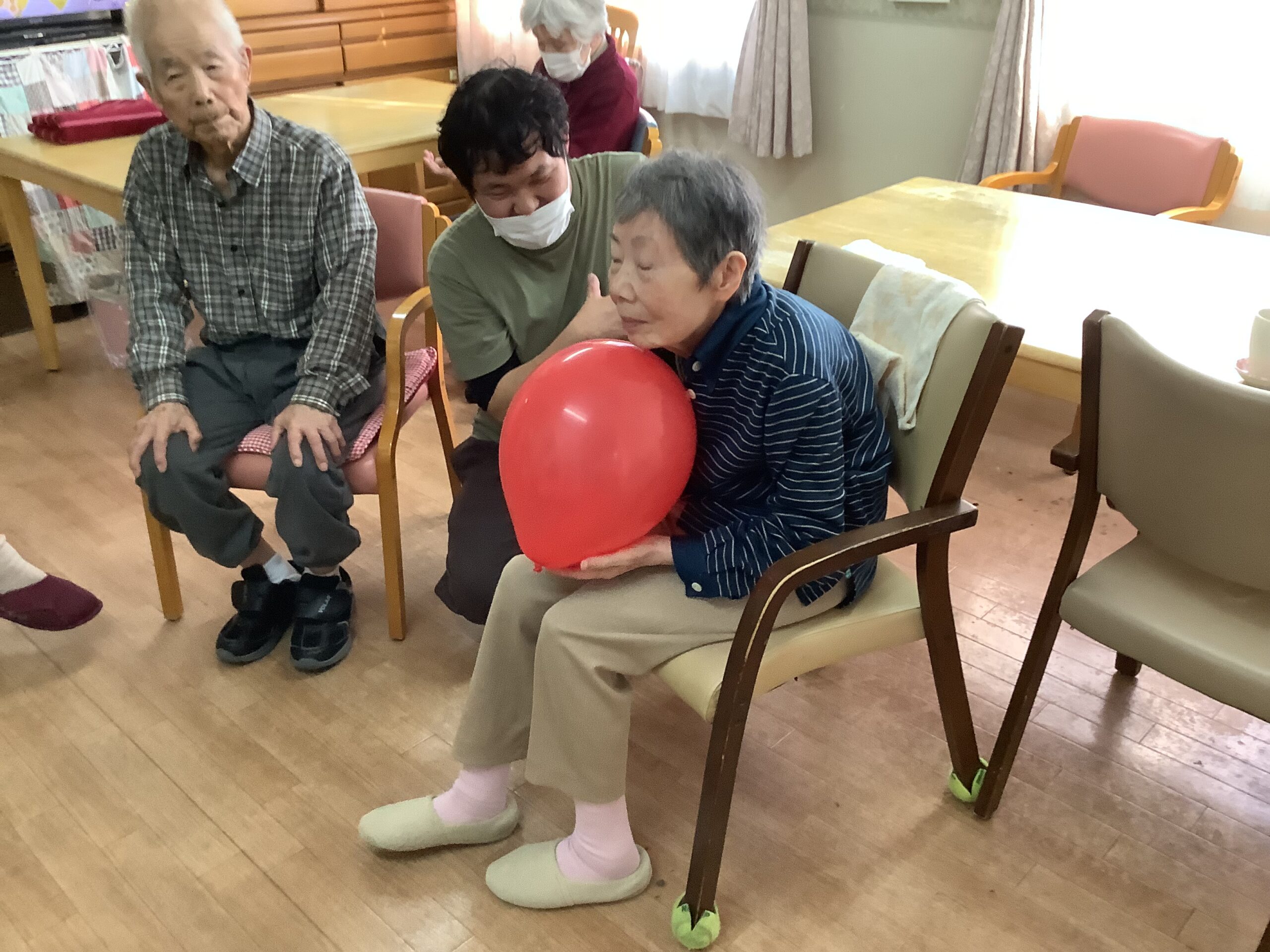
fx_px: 1137
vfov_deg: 45.4
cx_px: 635
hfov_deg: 58.4
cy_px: 476
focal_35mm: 31
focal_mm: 3.3
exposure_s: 1/50
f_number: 2.4
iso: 250
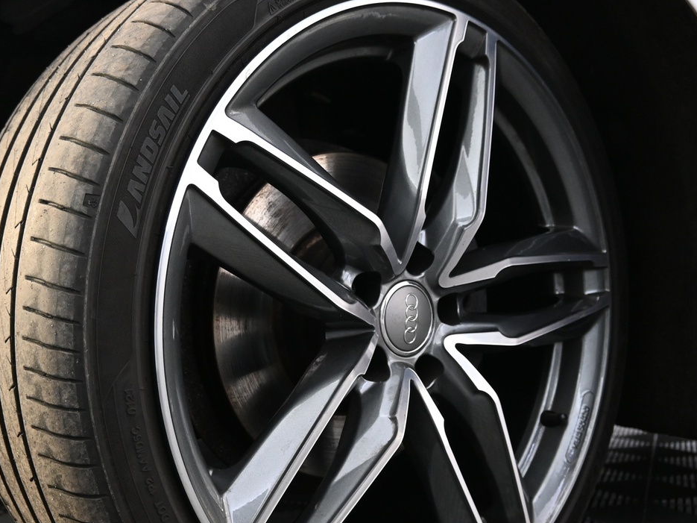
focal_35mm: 40
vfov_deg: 35.9
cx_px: 340
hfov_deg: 46.8
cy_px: 307
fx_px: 805
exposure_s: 1/25
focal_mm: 16
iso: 1400
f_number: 3.5
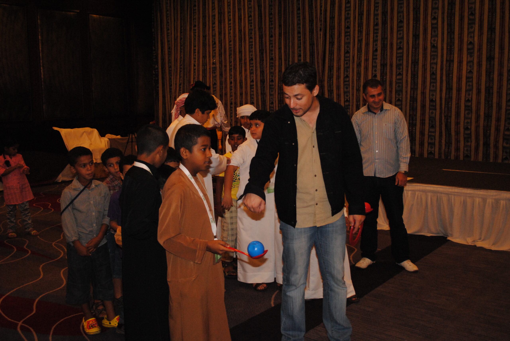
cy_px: 170
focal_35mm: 36
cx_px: 255
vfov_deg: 37.0
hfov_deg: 53.1
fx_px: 511
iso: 800
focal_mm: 24
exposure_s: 1/80
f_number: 4
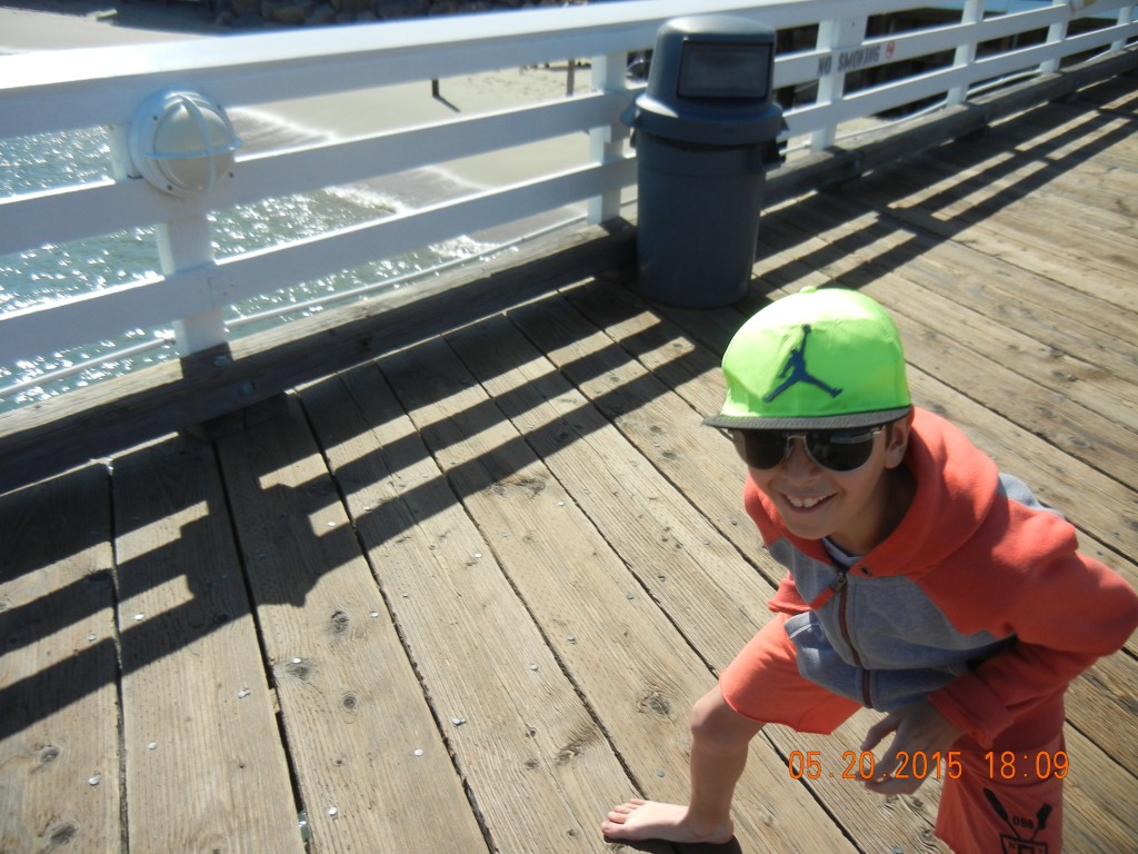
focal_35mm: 30
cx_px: 569
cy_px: 427
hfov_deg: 60.0
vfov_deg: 46.8
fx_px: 986
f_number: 7
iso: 160
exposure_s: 1/374
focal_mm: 5.4
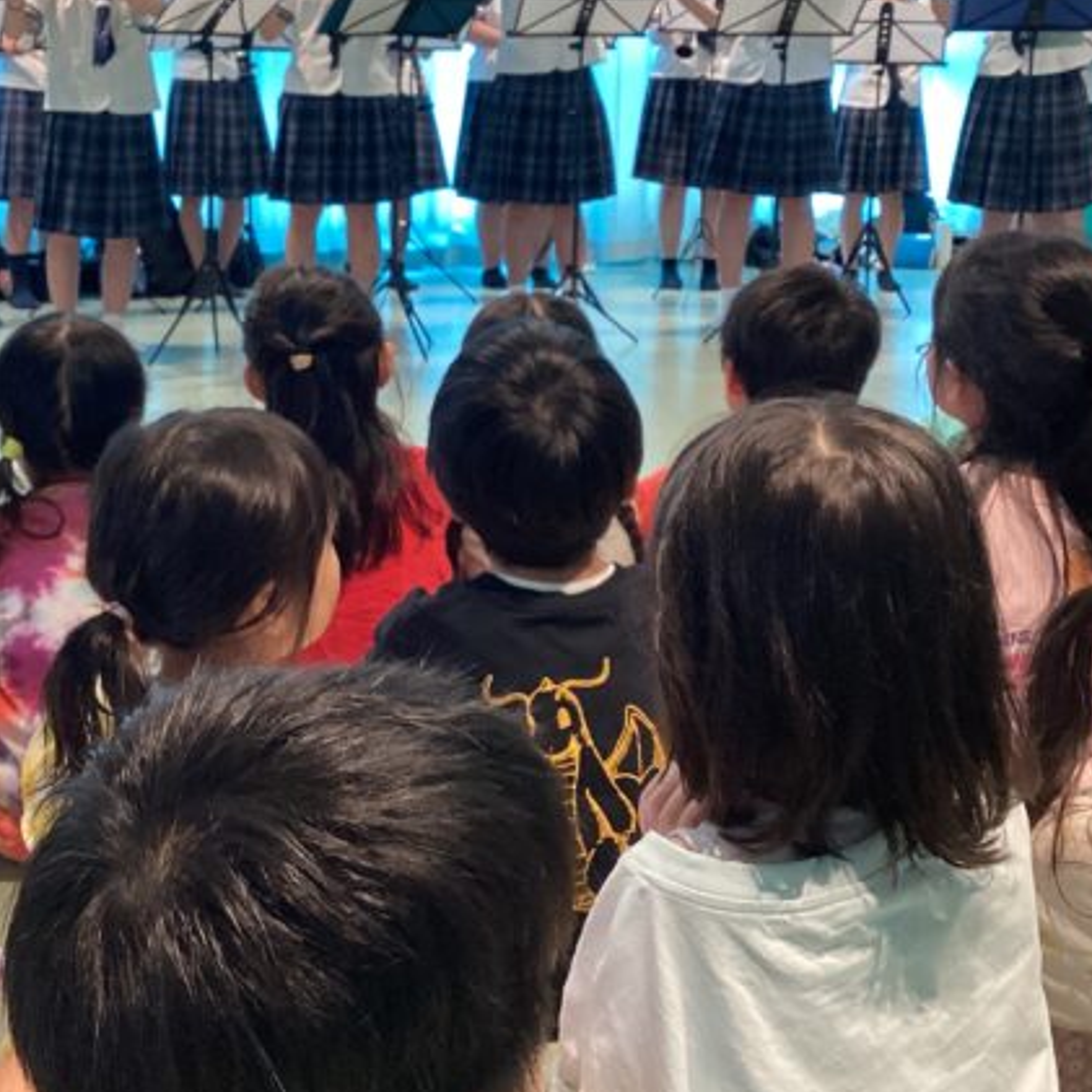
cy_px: 363
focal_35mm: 50
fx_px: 1785
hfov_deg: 33.7
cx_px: 368
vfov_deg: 33.7
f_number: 2.4
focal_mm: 3.3
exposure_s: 1/50
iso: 100
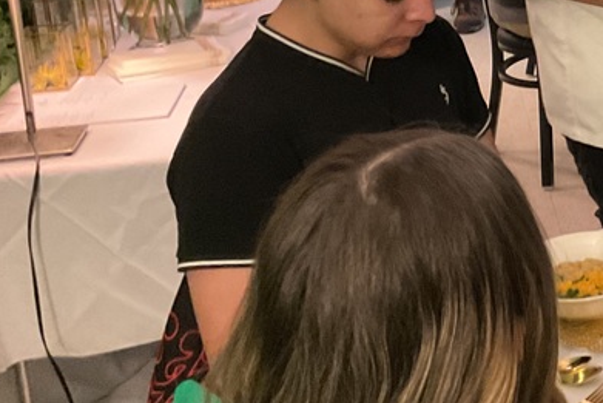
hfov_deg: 22.8
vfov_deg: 17.0
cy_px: 32
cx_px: 788
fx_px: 1324
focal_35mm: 79
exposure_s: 1/25
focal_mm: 3
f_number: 1.8
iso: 400
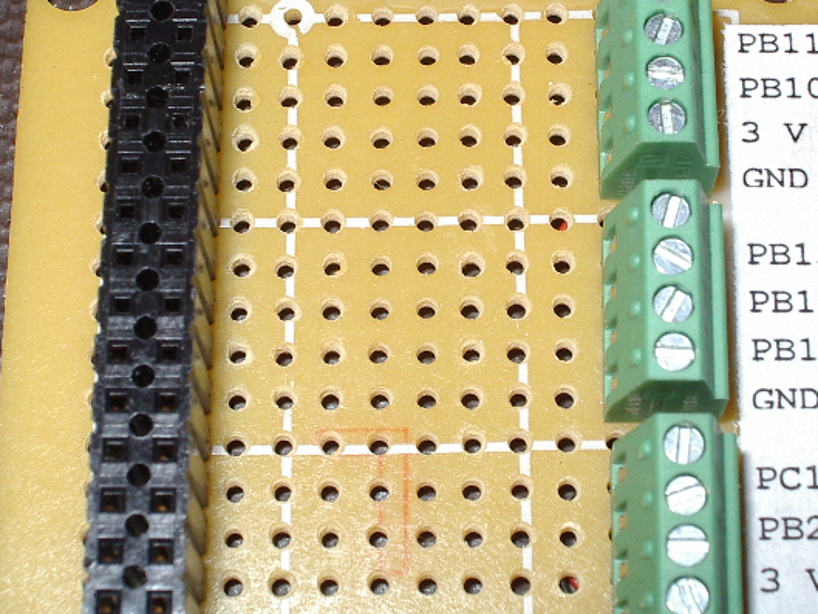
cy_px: 254
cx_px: 431
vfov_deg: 16.1
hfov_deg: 21.3
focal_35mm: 92
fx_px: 2175
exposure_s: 1/80
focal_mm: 11.5
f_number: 6.9
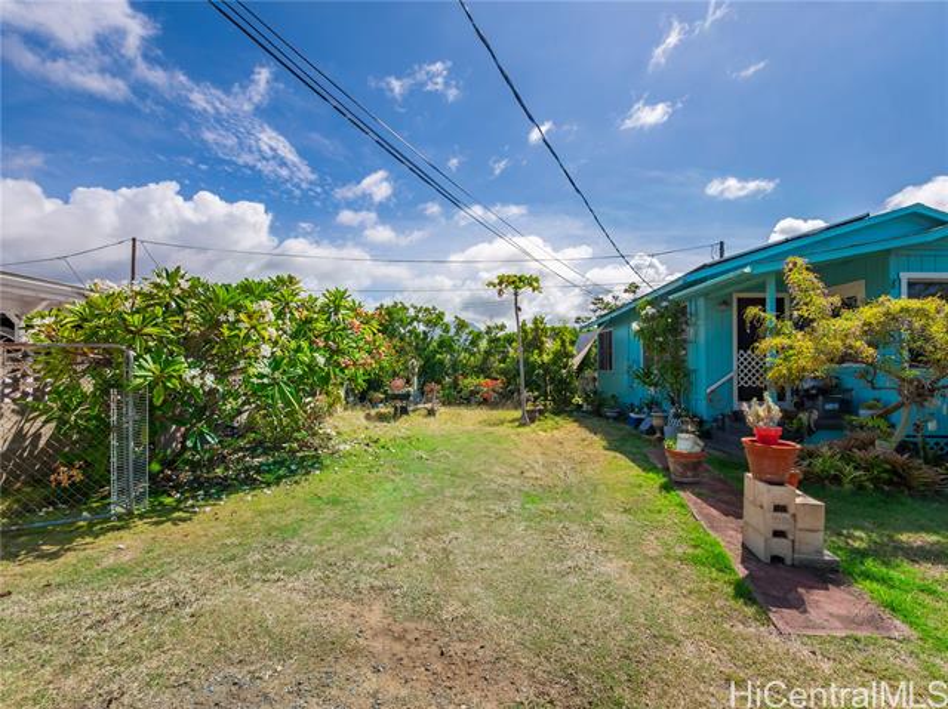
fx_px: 438
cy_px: 354
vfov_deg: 78.0
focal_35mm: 16
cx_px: 474
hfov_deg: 94.5
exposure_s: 1/5000
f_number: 7.1
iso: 200
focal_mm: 8
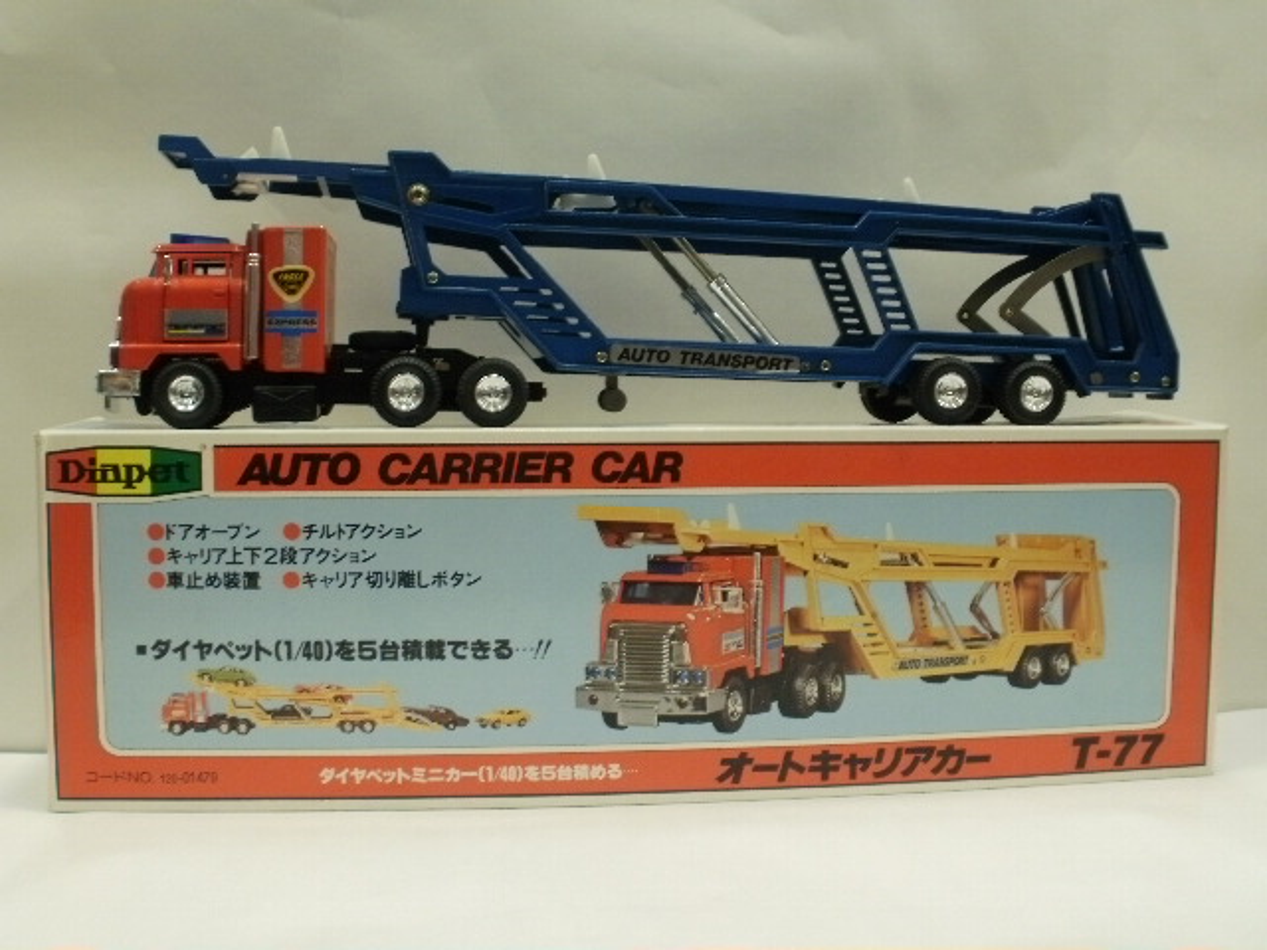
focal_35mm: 44
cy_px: 475
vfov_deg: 32.9
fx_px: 1610
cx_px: 634
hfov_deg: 42.9
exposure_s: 1/13
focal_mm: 7.7
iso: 125
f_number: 4
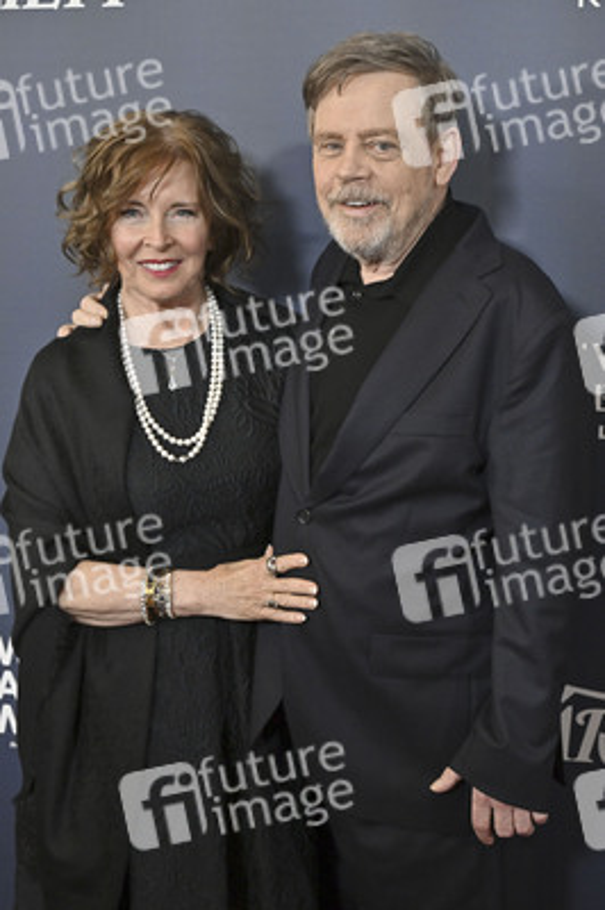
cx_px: 302
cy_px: 455
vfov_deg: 35.1
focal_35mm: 57
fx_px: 1439
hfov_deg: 23.7
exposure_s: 1/320
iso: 2500
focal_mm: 57
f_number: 5.6
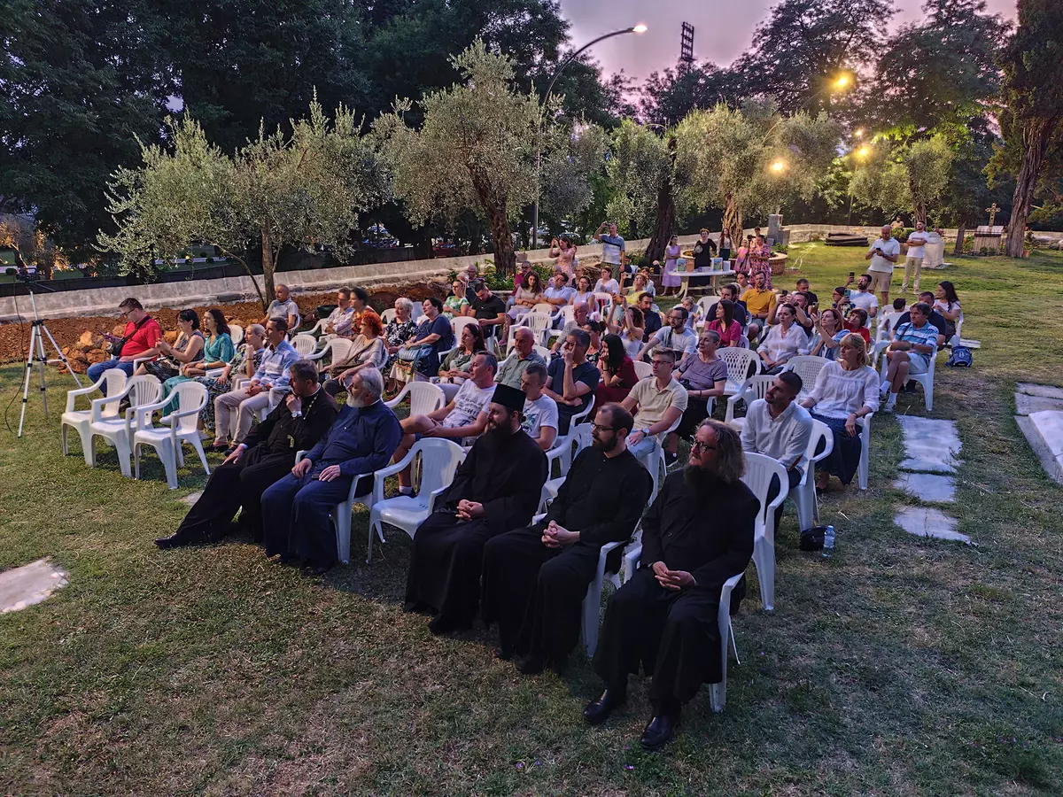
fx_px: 706
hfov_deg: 73.9
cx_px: 532
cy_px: 398
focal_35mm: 23
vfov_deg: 58.9
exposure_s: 1/17.7
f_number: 1.65
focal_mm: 6.14
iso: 3200
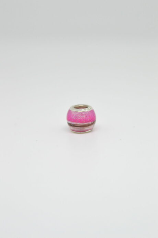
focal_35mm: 112
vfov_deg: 18.2
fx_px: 742
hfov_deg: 12.2
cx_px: 79
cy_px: 119
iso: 400
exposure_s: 1/400
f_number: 5
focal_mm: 75
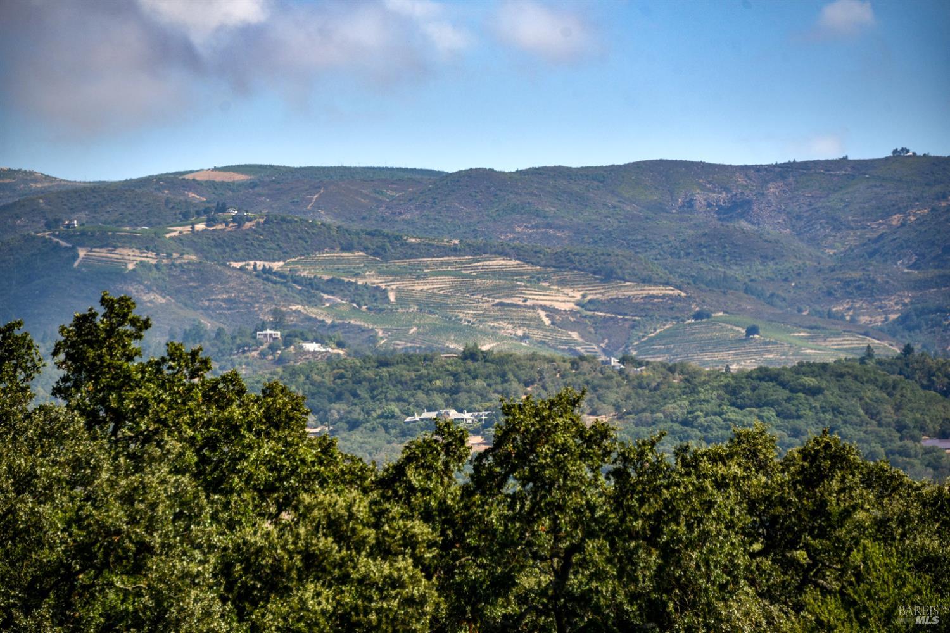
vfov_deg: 6.9
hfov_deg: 10.3
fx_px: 5277
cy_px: 316
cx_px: 475
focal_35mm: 200
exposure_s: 1/800
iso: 160
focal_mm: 200
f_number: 5.6
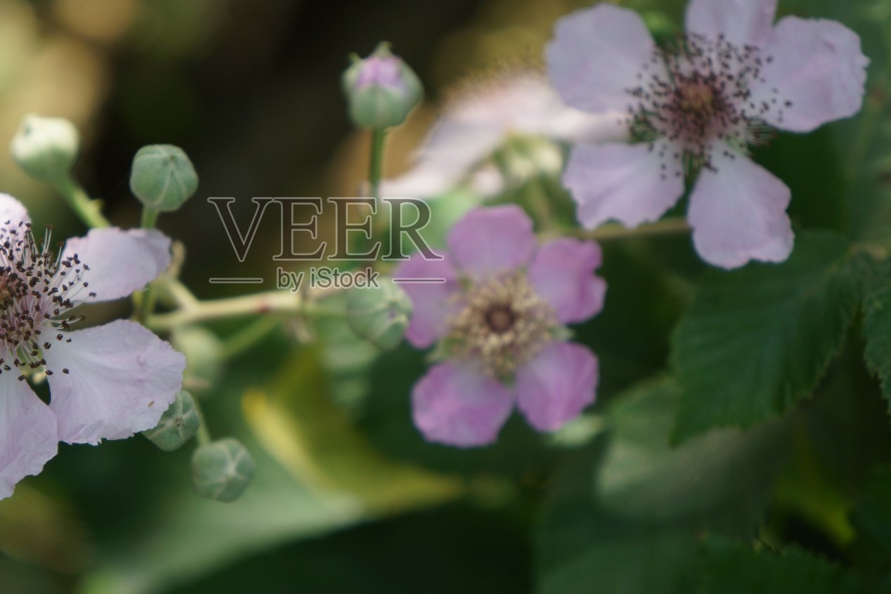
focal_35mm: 104
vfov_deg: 13.2
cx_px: 327
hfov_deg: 19.6
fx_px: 2573
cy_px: 246
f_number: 5.6
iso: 100
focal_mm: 55
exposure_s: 1/125
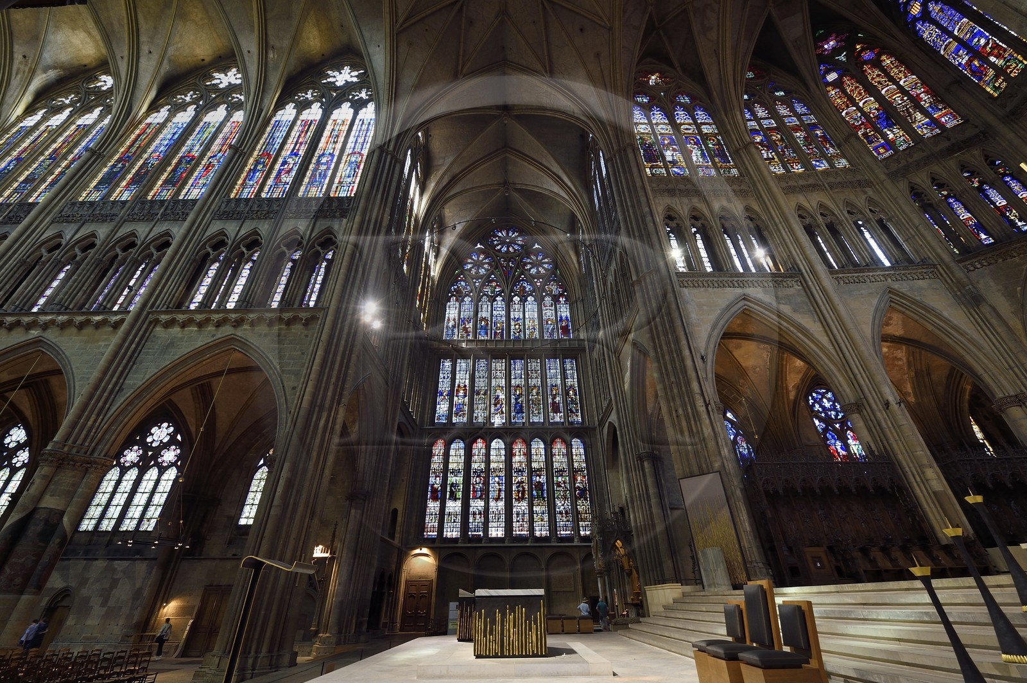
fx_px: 399
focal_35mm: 14
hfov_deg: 104.3
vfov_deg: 81.1
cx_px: 514
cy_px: 342
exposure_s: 1/13
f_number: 6.3
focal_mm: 14
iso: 800
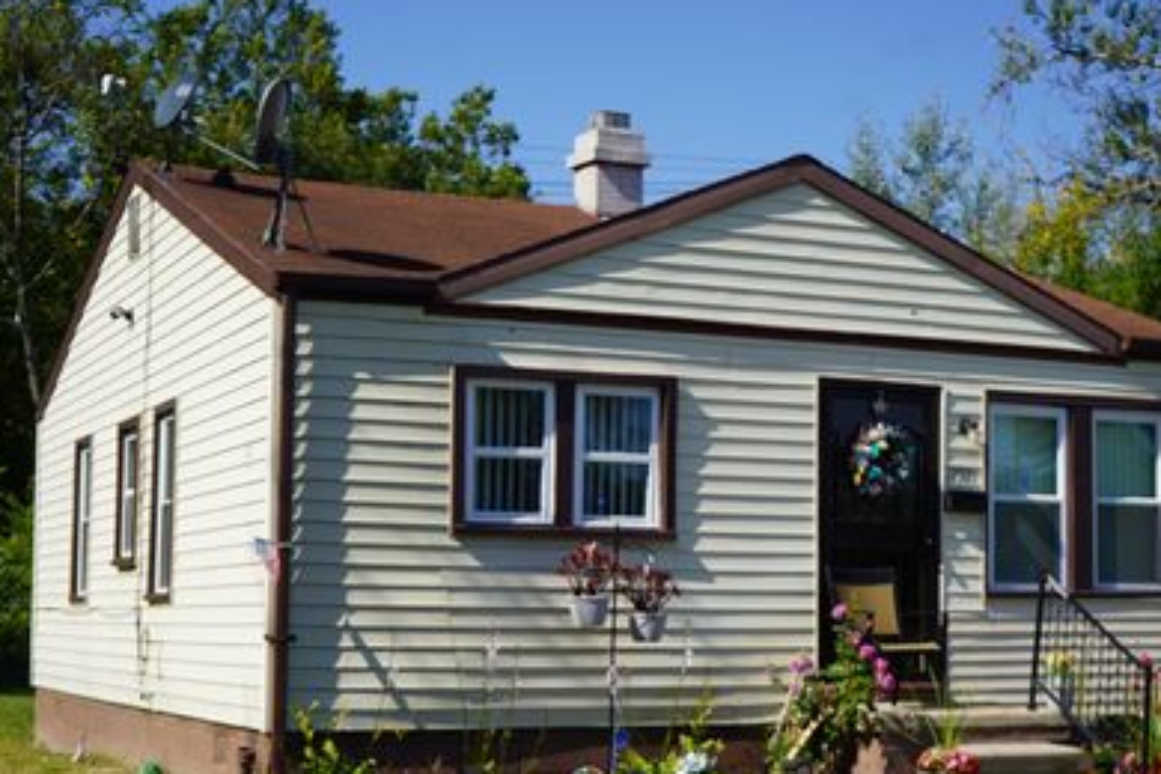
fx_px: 1903
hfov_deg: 33.9
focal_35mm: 59
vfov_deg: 23.0
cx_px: 628
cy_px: 463
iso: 100
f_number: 5
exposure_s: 1/640
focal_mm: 46
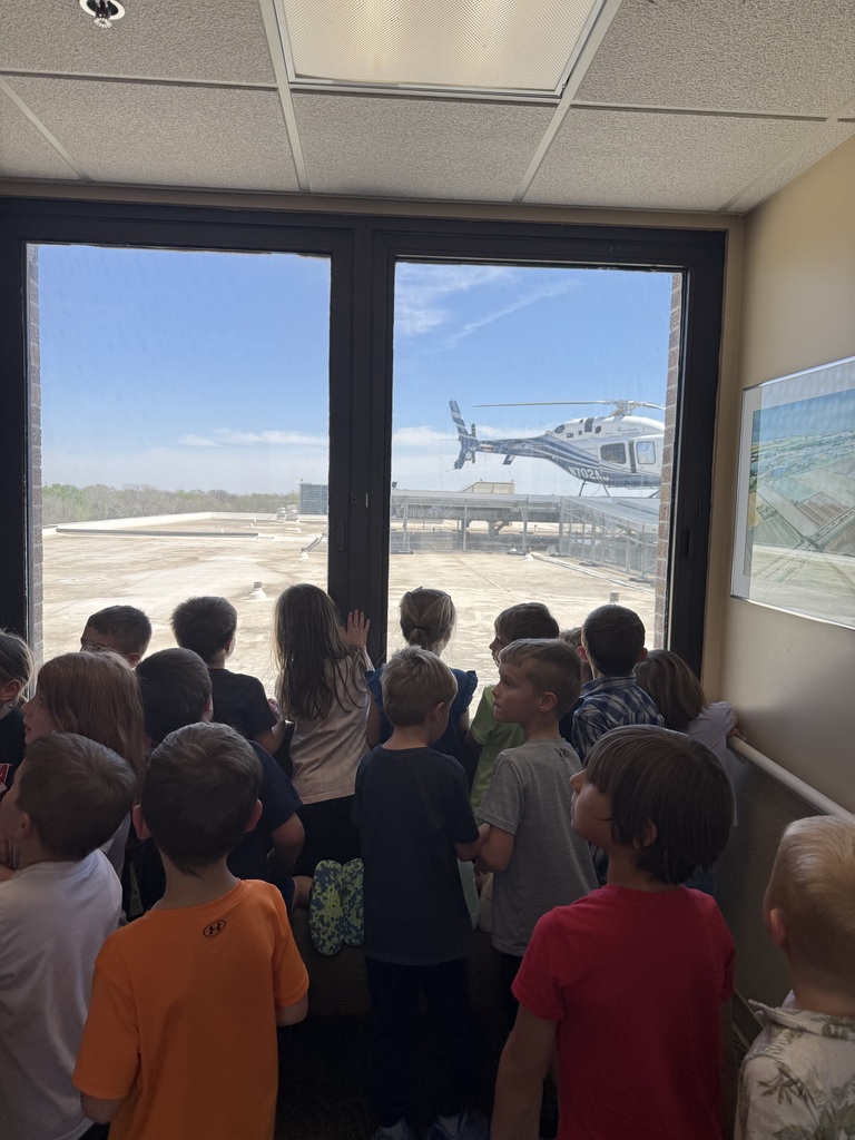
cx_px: 428
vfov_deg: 71.6
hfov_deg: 56.8
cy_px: 570
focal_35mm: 24
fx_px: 790
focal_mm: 6.76
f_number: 1.78
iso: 80
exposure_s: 1/607
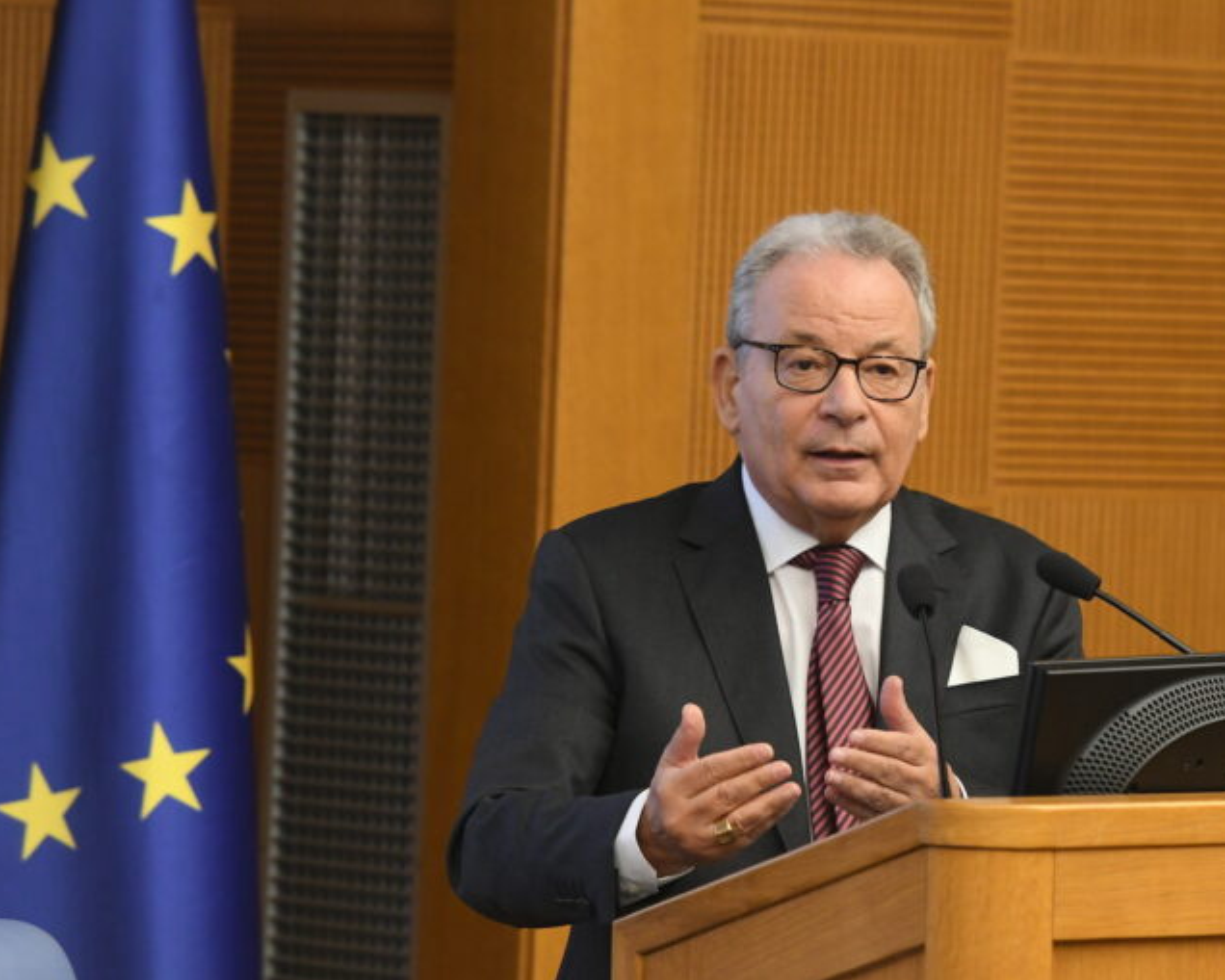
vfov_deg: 5.7
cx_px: 697
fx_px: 9863
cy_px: 491
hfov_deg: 7.1
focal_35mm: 272
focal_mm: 160
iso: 2500
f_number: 3.5
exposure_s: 1/250
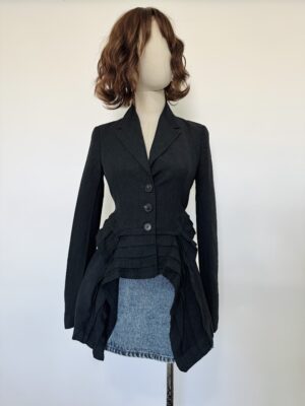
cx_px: 152
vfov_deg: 71.6
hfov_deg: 56.8
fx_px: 282
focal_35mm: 24
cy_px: 203
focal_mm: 6.76
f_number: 1.78
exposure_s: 1/60
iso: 200
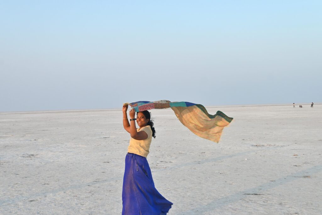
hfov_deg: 43.0
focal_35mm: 46
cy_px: 108
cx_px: 161
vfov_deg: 29.4
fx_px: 409
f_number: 5.6
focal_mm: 30.5
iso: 160
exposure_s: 1/250
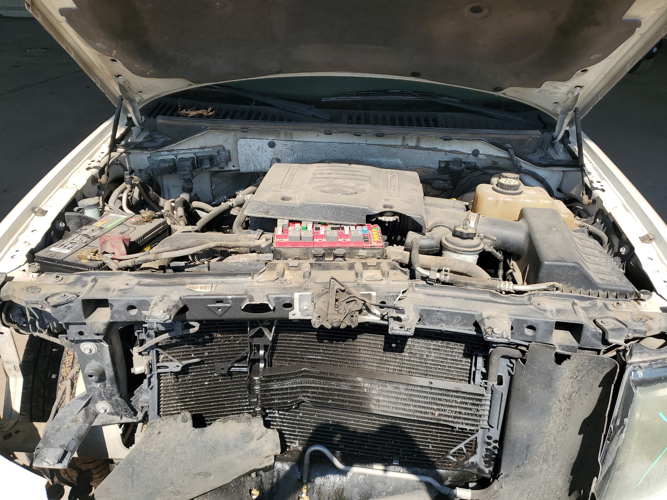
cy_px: 250
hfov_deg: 67.3
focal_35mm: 26
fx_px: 501
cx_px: 334
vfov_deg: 53.1
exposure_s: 1/2000
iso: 50
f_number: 1.5
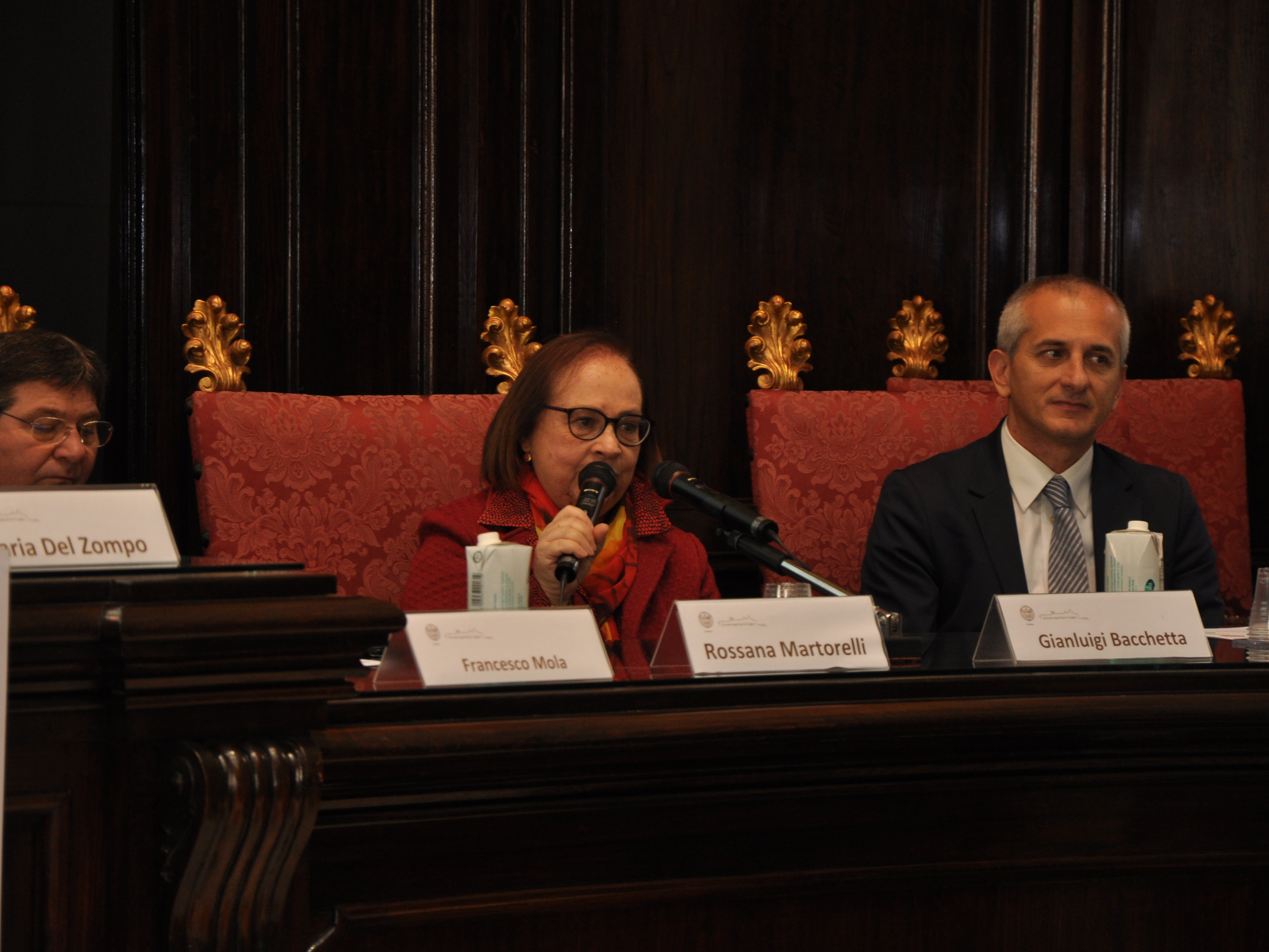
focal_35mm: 172
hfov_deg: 11.5
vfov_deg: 8.7
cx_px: 590
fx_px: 6289
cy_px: 476
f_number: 5.6
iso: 500
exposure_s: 1/60
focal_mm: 105
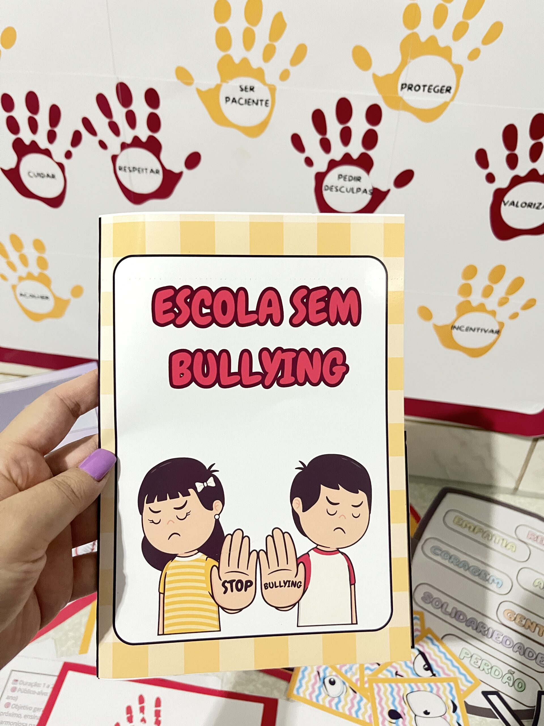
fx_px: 545
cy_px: 363
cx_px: 272
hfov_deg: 53.1
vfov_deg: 67.3
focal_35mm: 26
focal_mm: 5.1
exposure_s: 1/24
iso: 1000
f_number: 1.6
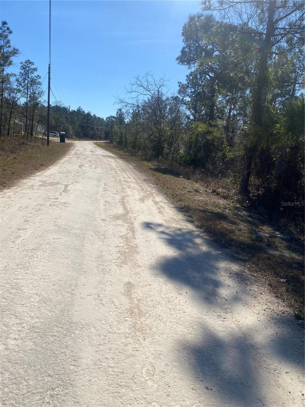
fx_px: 305
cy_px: 204
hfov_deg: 53.1
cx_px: 152
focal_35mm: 26
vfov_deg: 67.3
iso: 32
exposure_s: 1/5236
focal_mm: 4.25
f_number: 1.8
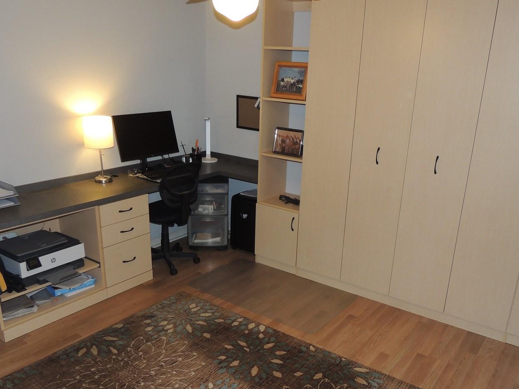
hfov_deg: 58.3
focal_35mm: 31
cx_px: 280
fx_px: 465
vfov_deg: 45.2
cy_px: 231
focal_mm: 4.3
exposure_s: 1/30
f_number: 3
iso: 200
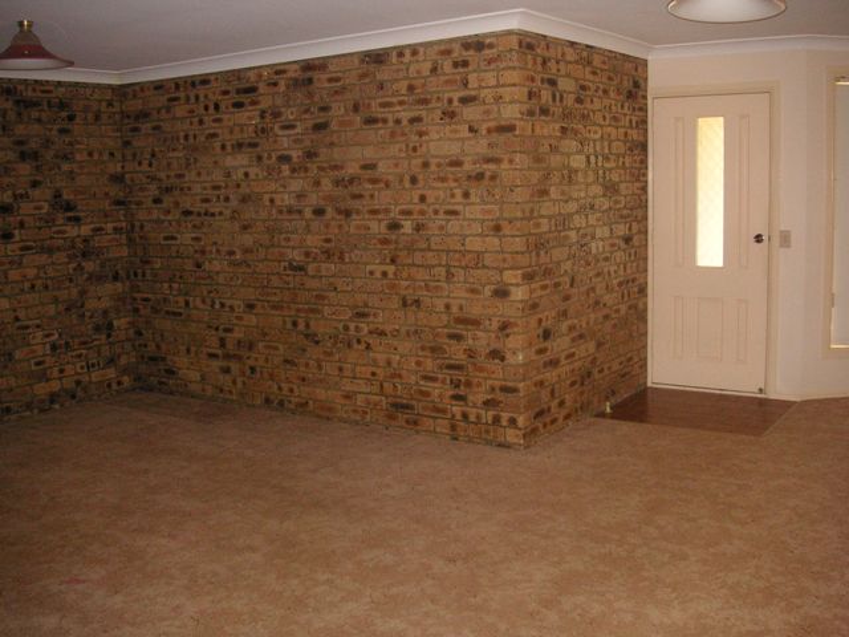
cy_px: 318
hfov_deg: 50.1
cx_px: 424
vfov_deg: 38.7
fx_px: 907
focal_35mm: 37
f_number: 2.8
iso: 160
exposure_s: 1/45
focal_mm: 6.1
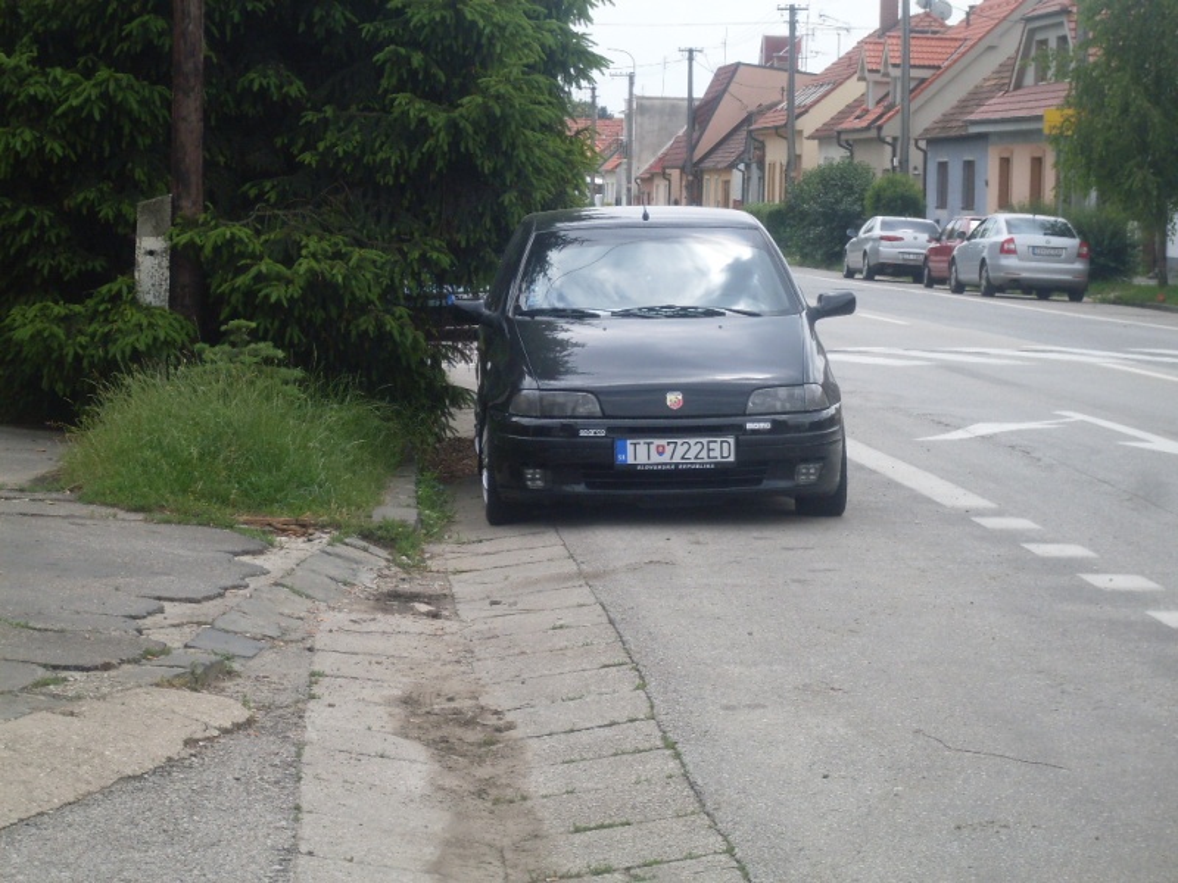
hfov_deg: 17.3
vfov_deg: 13.0
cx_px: 589
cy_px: 442
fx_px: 3879
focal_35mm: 114
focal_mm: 18.9
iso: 80
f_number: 5.2
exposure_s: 1/350
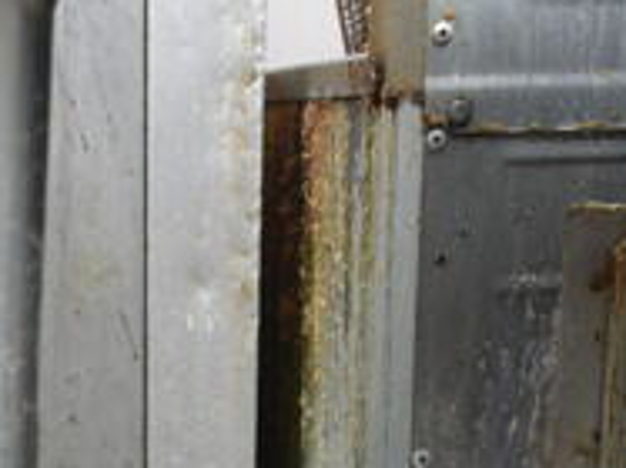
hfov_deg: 15.2
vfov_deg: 10.2
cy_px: 1118
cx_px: -23
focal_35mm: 127
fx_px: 2295
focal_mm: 18
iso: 100
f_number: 4.5
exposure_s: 1/80
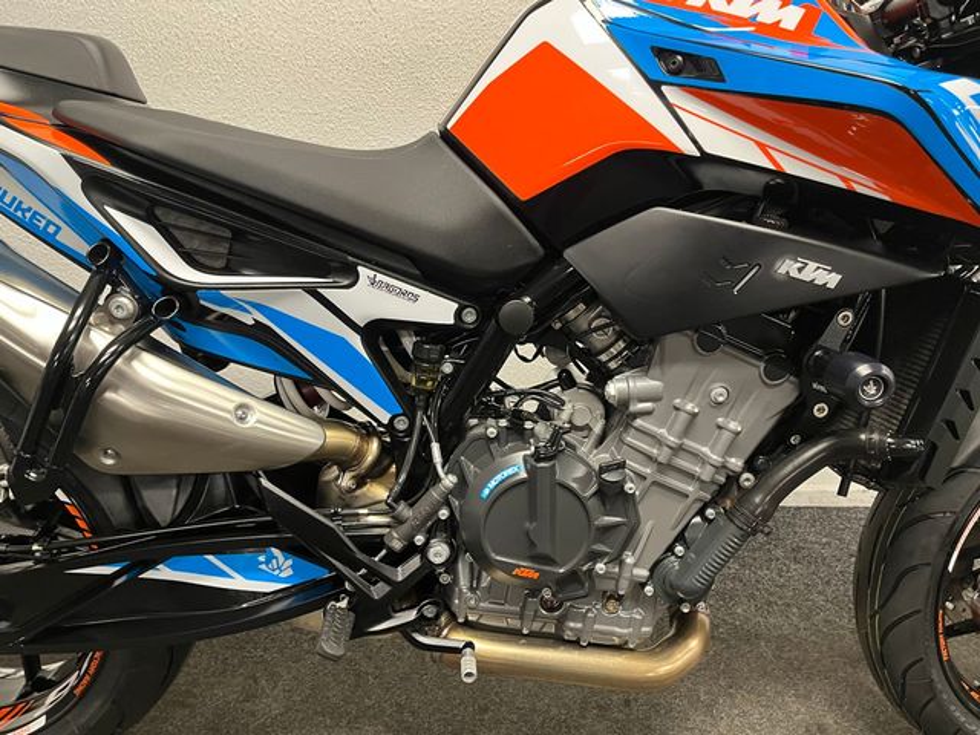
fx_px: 736
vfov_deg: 53.1
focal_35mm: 26
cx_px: 490
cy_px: 368
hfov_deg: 67.3
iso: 320
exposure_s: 1/50
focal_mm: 5.1
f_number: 1.6
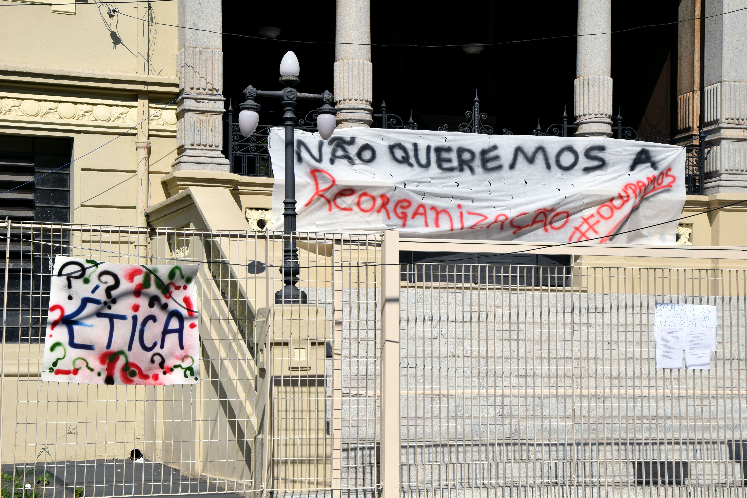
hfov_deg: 27.0
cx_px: 374
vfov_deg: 18.2
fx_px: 1556
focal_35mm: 75
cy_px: 249
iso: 200
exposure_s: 1/500
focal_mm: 50
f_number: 11
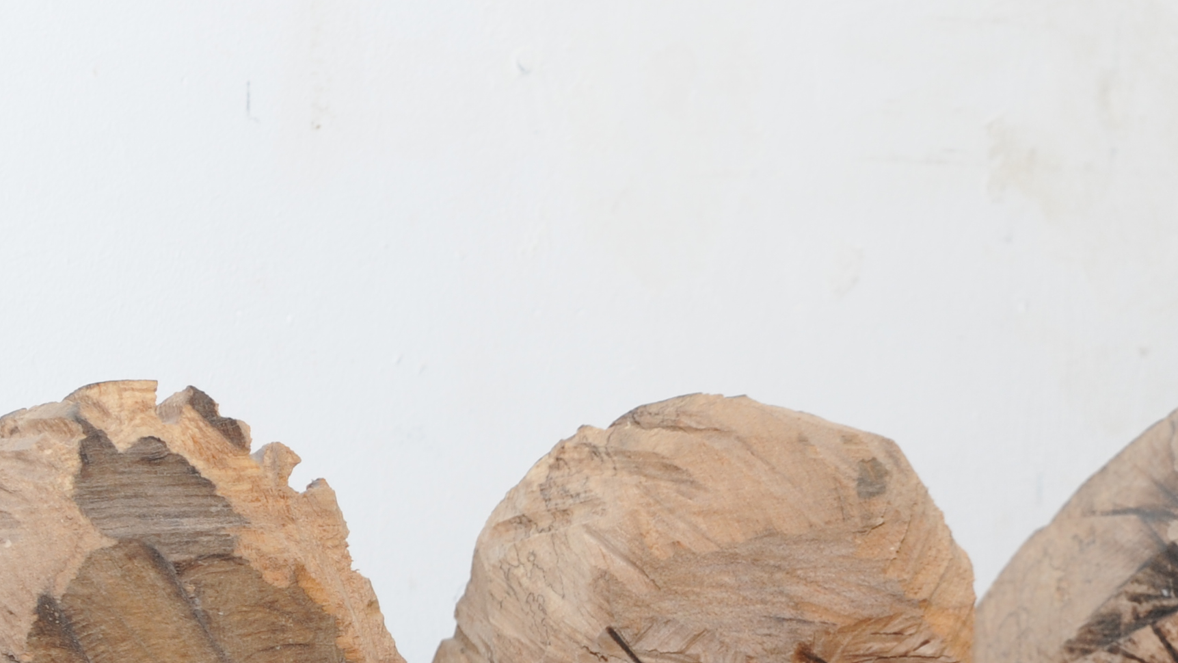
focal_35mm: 181
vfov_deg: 6.7
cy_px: 784
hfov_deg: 11.8
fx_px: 5653
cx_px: 1019
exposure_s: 1/60
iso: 640
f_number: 6.3
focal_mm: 70
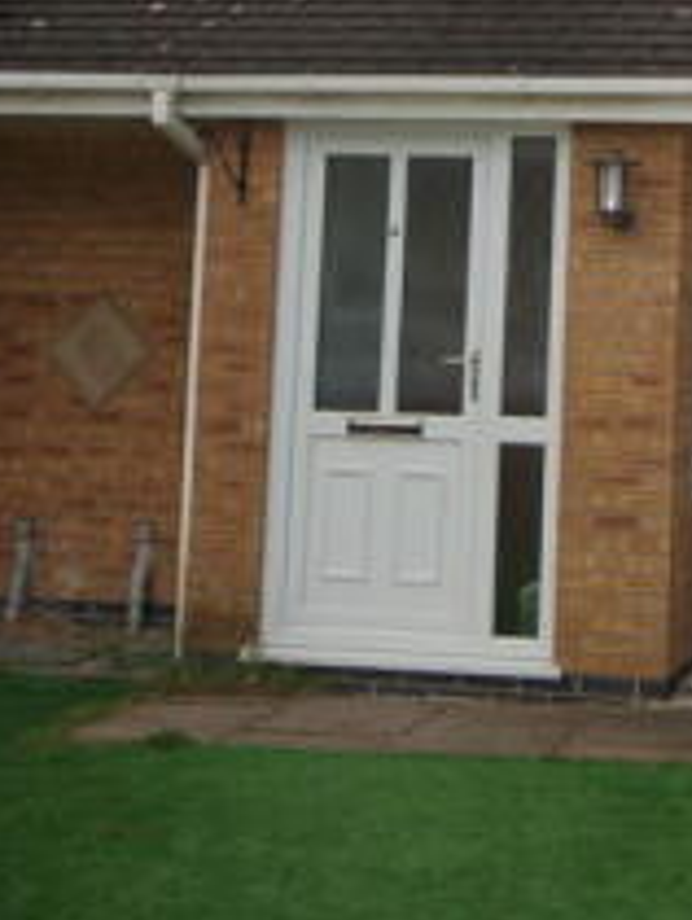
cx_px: 832
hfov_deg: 20.4
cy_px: 70
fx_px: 1796
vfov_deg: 27.6
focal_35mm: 68
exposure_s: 1/500
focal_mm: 15
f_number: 5
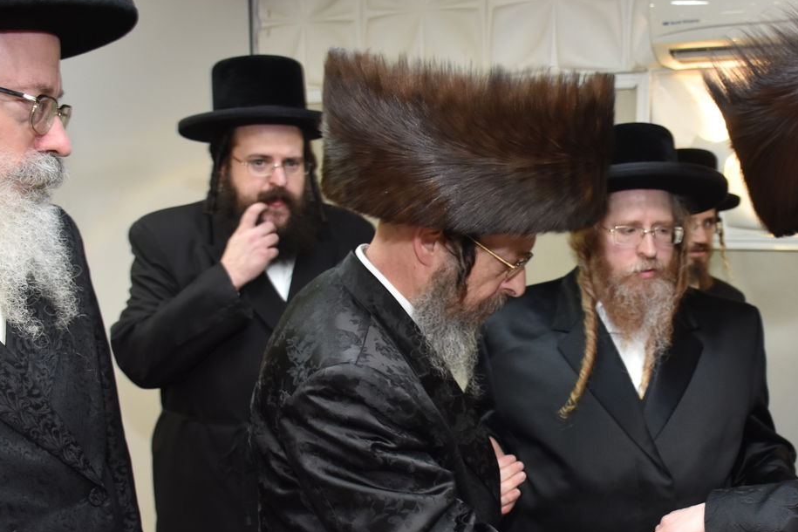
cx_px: 604
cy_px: 342
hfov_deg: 36.7
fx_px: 1170
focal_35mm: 53
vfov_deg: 25.5
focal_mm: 23
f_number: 5.6
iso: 1000
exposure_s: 1/80
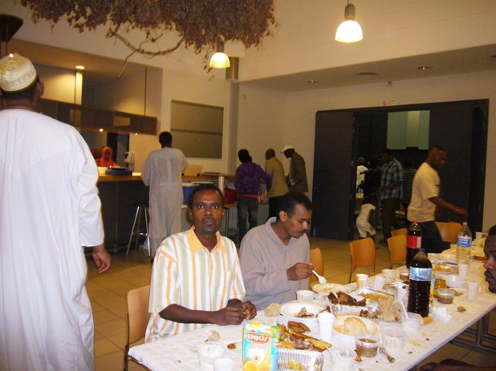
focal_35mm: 29
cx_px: 252
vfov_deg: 48.2
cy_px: 187
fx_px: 415
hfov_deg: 61.7
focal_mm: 4.6
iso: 200
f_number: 2.8
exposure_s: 1/30
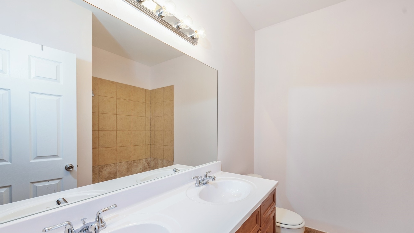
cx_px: 206
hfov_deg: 103.0
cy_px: 138
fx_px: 165
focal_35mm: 15
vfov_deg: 69.9
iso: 200
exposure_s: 1/25
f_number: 8
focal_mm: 14
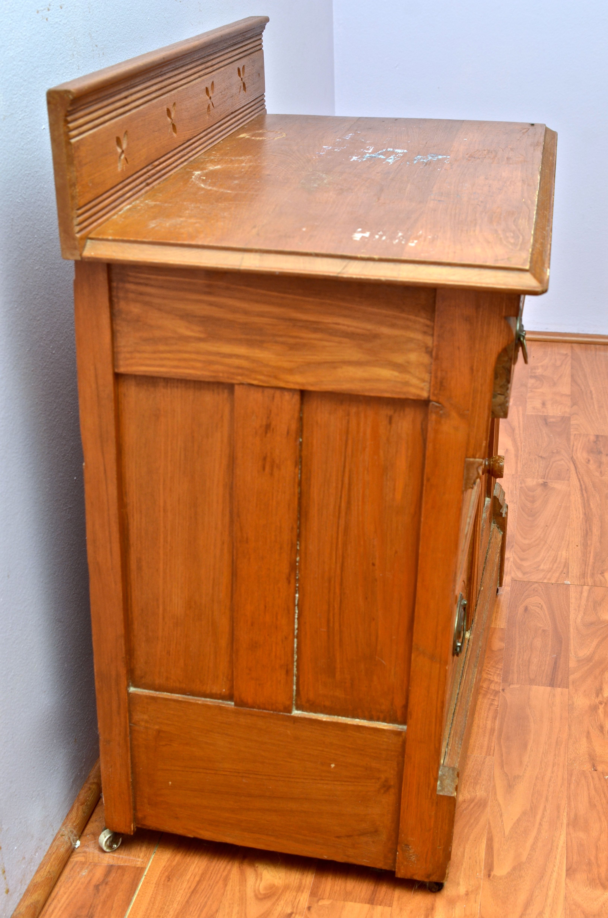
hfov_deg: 26.4
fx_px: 1298
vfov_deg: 39.0
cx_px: 304
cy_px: 459
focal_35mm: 51
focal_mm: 34
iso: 200
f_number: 6.3
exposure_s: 1/100
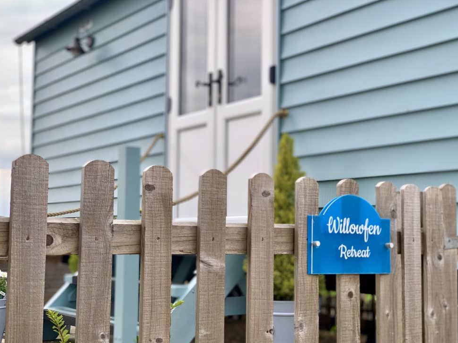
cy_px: 180
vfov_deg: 26.6
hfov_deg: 34.9
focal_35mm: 55
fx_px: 728
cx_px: 223
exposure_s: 1/124
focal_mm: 6
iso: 16
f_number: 2.4
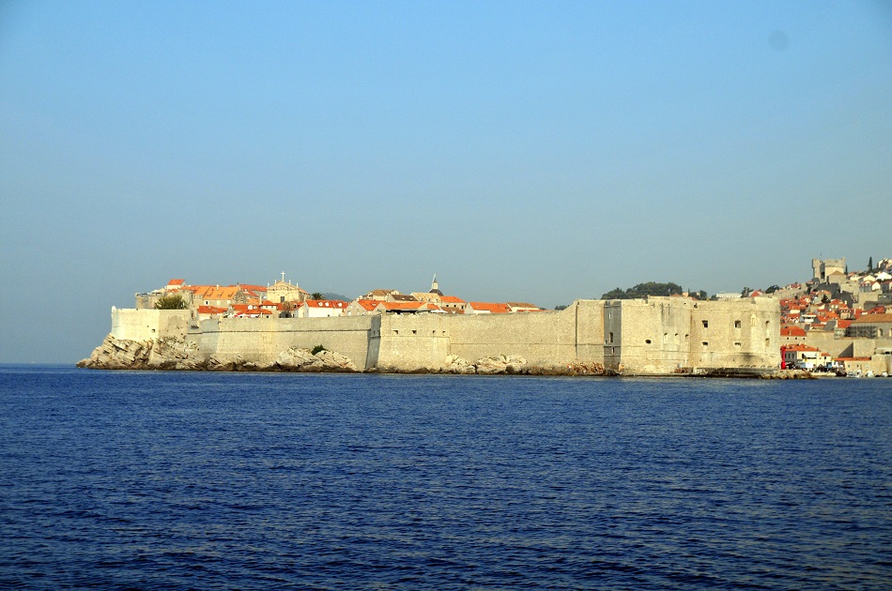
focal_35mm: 57
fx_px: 1410
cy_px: 296
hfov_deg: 35.1
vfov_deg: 23.7
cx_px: 446
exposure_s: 1/5000
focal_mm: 38
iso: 400
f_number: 5.6
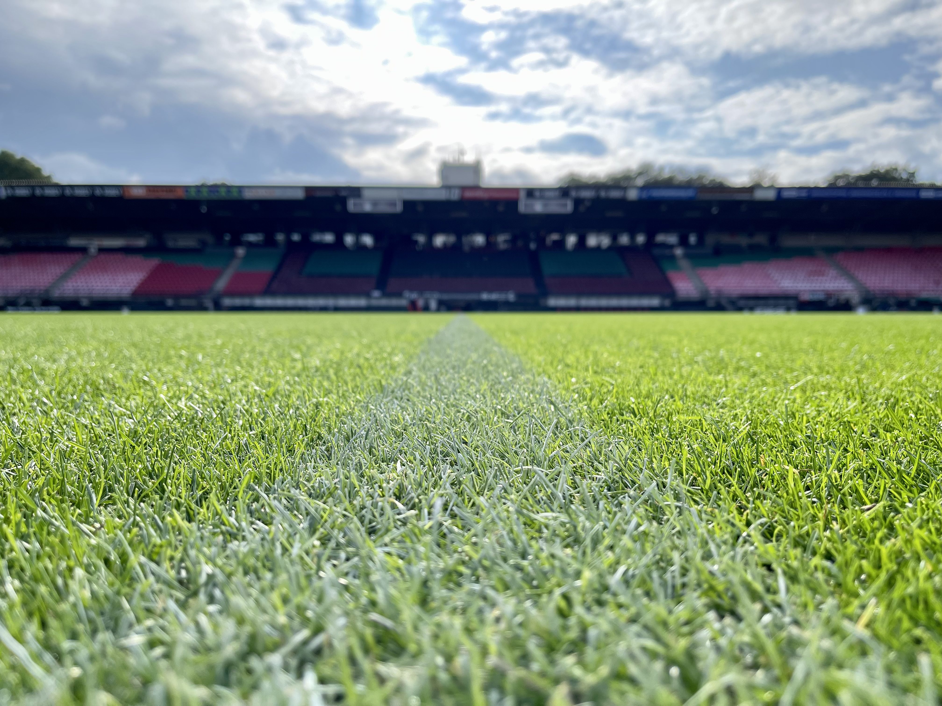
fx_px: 708
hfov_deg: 67.3
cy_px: 353
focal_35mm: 26
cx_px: 471
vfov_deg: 53.1
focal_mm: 5.1
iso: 32
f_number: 1.6
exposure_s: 1/2786
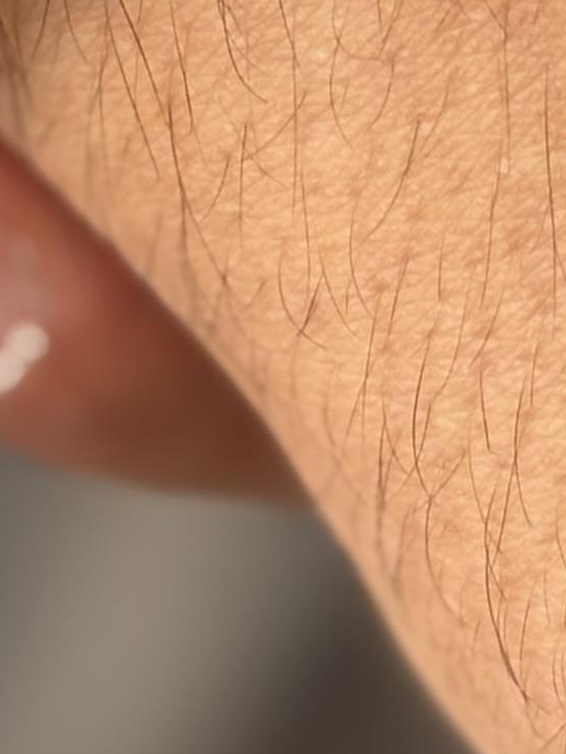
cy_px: -762
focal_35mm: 286
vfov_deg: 6.7
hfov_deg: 5.2
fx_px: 6233
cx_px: -176
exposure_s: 1/216
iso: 32
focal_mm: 5.96
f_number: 1.6
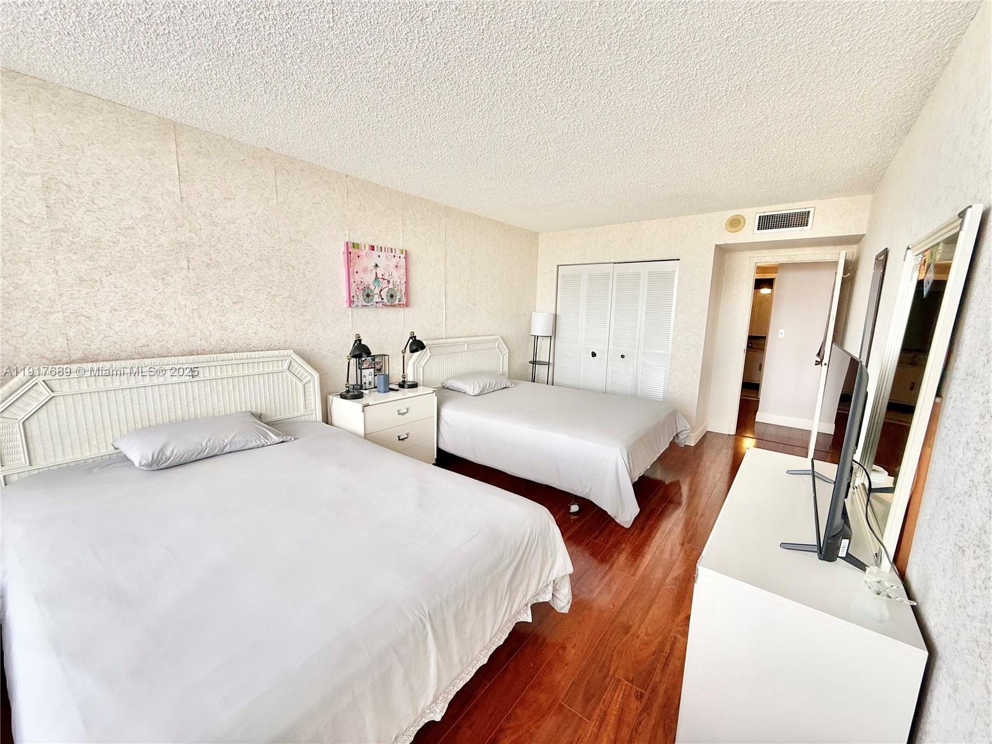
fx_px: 401
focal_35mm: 14
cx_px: 496
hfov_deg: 102.1
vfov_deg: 85.7
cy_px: 372
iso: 100
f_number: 2.2
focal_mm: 2.22
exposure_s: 1/99
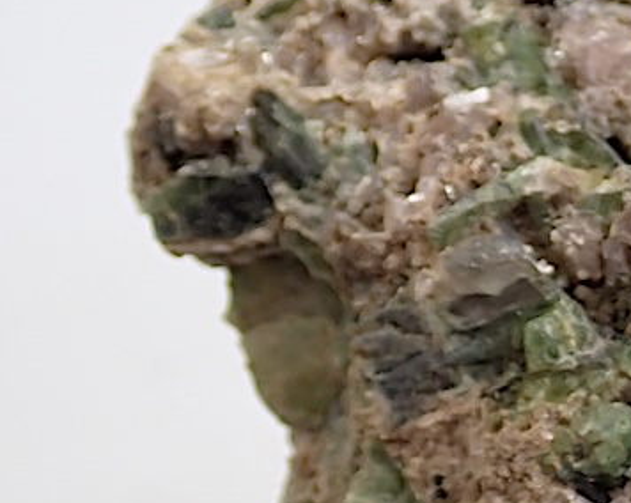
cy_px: 367
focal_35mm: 151
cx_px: 1079
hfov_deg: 11.9
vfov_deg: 10.2
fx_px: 2817
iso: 200
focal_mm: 7.84
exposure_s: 1/50
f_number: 2.9
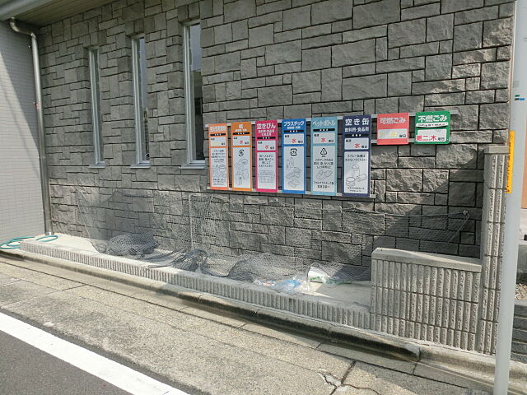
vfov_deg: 56.8
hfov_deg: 71.6
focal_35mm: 24
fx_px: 365
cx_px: 264
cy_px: 198
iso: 80
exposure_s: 1/160
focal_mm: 4.24
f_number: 7.9
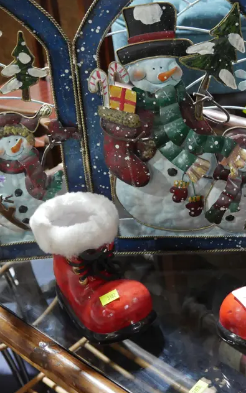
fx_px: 590
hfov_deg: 23.3
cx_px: 189
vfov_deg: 36.8
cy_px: 171
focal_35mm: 55
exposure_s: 1/60
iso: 1000
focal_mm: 16
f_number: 3.6
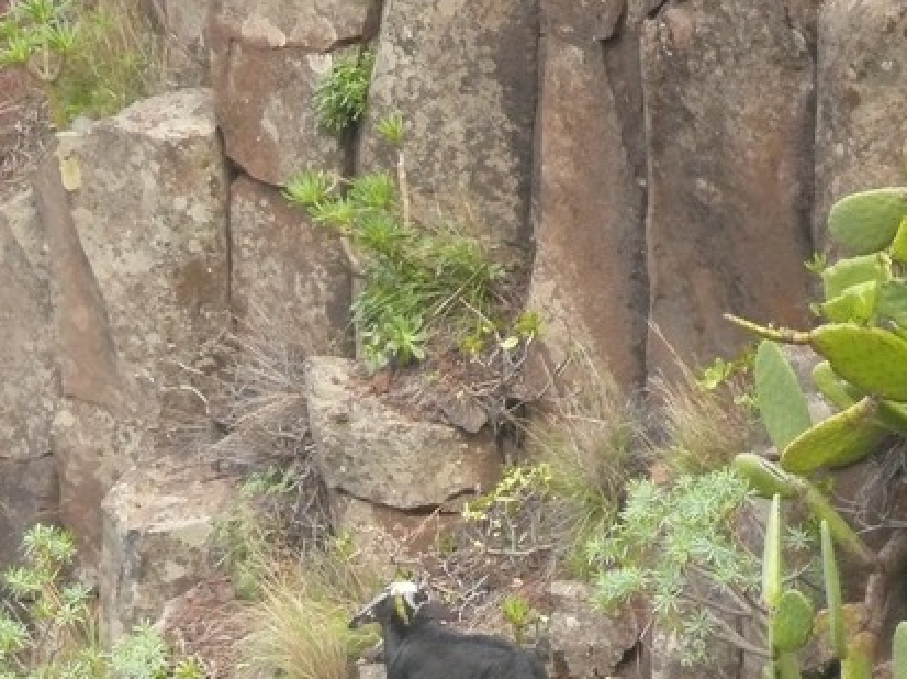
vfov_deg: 1.9
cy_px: 609
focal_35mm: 763
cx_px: 446
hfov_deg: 2.6
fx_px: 19975
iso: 320
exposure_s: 1/125
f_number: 3.7
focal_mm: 88.8
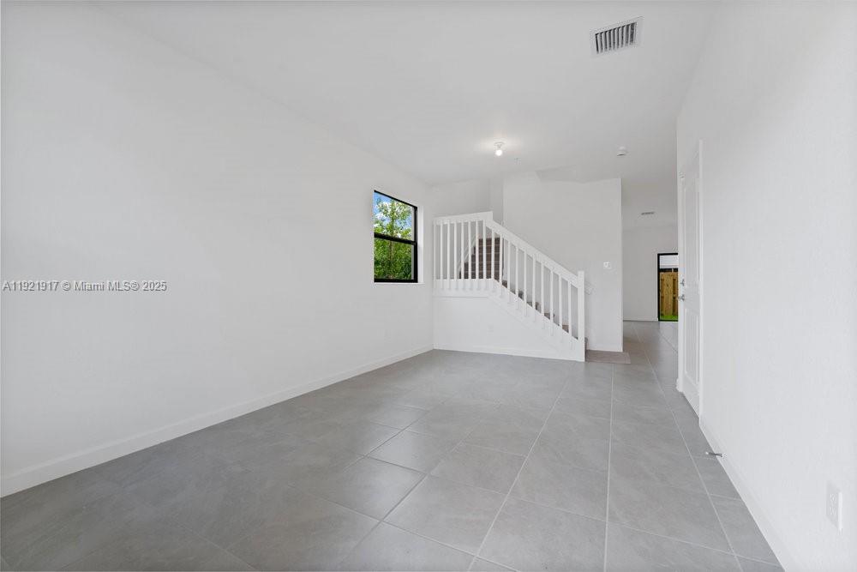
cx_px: 428
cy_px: 286
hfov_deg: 104.2
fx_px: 333
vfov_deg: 81.2
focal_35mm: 14
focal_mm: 14
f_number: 9
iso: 100
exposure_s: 1/1.67
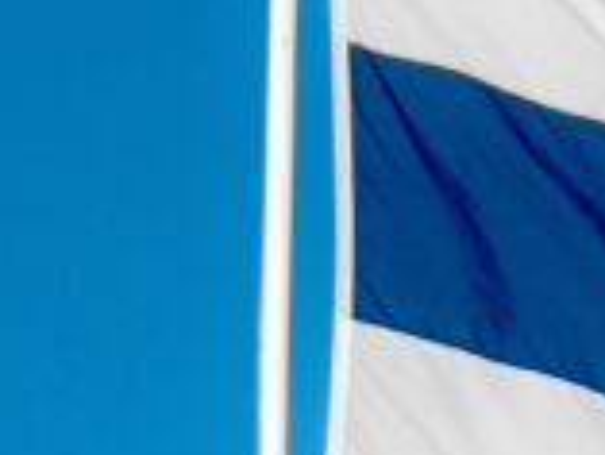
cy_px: 299
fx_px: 11387
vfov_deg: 2.3
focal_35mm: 651
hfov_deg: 3.0
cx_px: 1071
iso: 200
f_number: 8
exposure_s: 1/400
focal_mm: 50
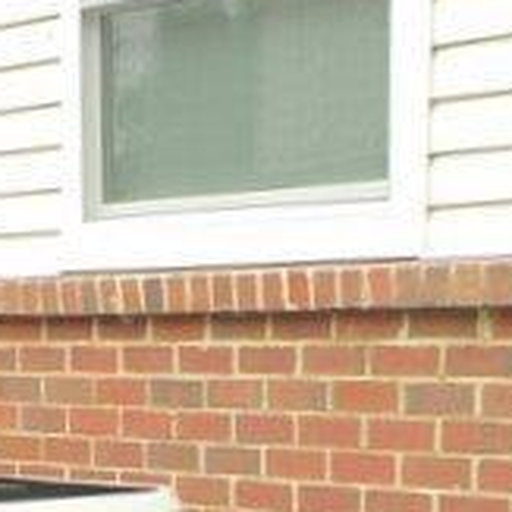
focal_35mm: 109
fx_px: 1824
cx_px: 94
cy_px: 575
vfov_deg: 15.5
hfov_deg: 15.9
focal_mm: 7.4
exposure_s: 1/112
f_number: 3.5
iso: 94
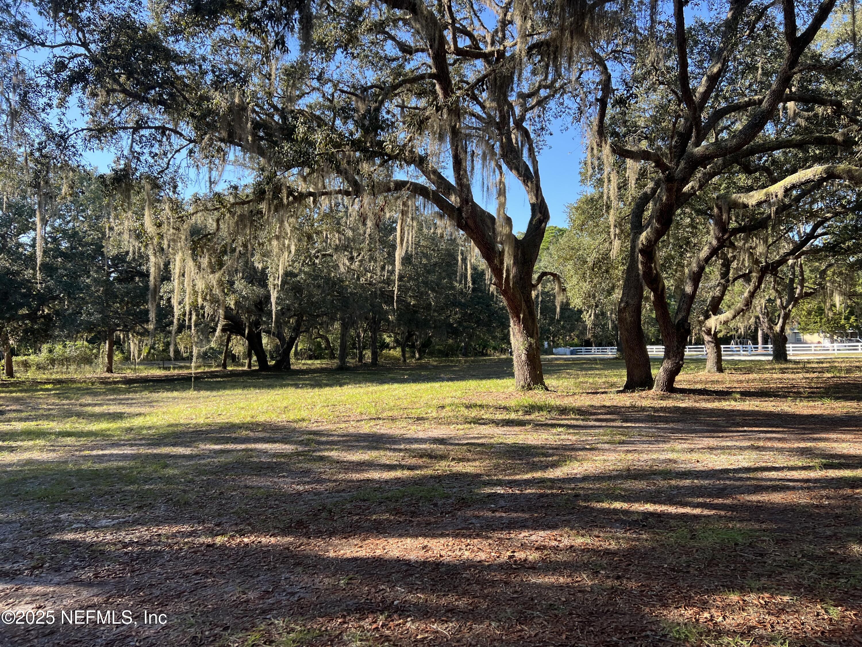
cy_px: 324
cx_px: 431
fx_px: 647
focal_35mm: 26
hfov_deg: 67.3
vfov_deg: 53.1
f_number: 1.5
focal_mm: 5.7
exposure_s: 1/632
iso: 50
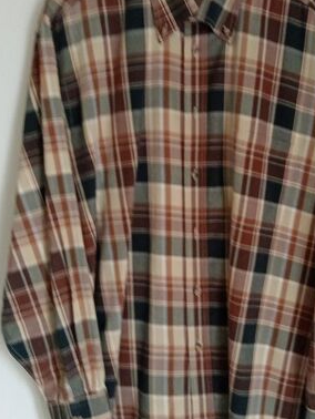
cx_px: 203
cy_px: 210
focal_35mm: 44
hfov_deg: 32.7
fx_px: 533
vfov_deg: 42.9
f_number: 1.8
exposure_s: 1/20
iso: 736
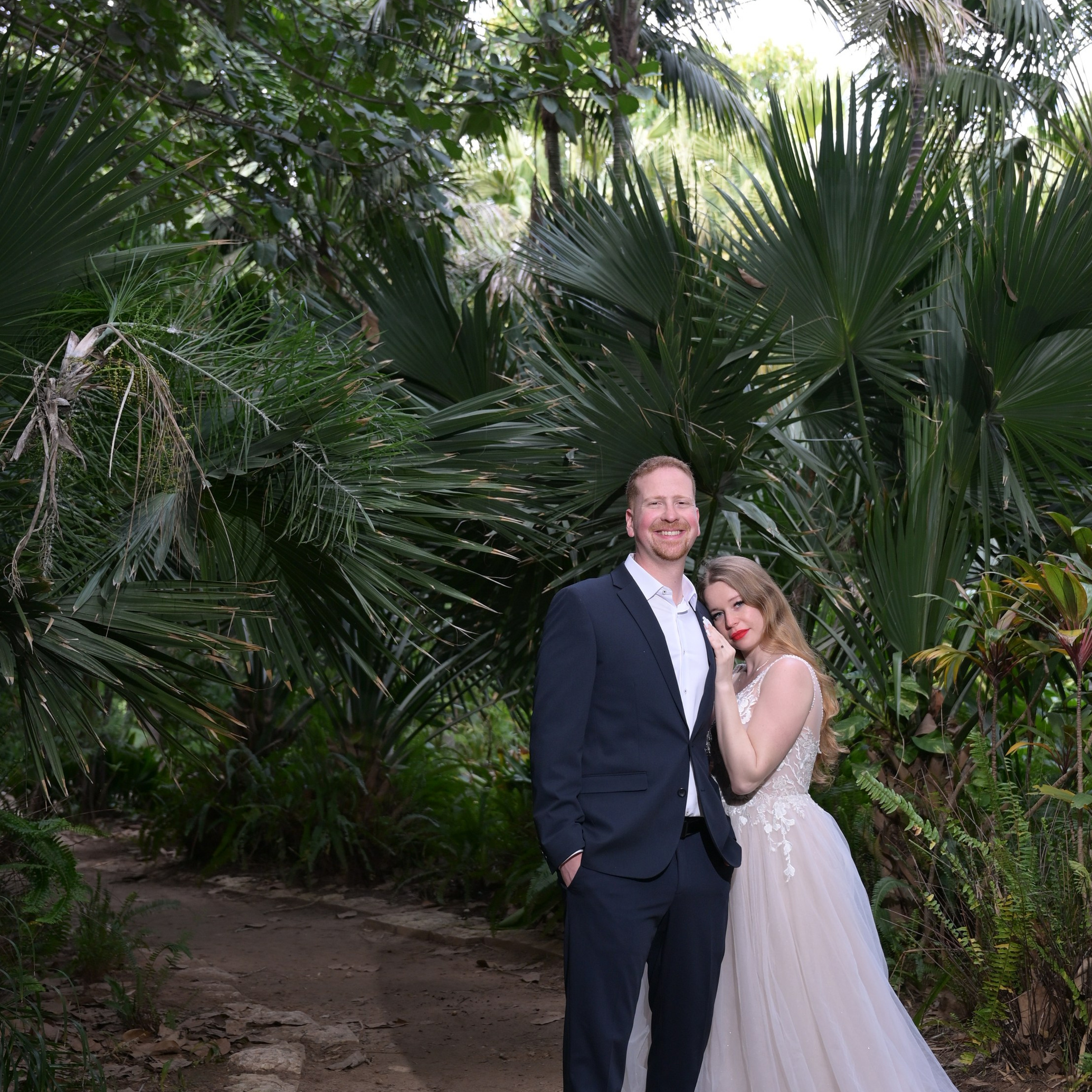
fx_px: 1884
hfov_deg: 32.2
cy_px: 527
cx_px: 659
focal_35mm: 53
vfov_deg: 32.3
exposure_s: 1/160
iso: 250
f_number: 3.5
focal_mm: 33.5
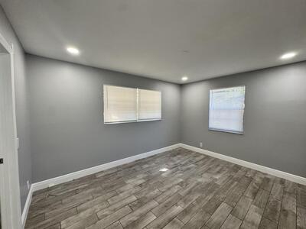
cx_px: 153
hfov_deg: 102.1
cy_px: 114
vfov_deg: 85.7
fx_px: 124
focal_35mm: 14
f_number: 2.2
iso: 160
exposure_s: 1/120
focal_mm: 2.22
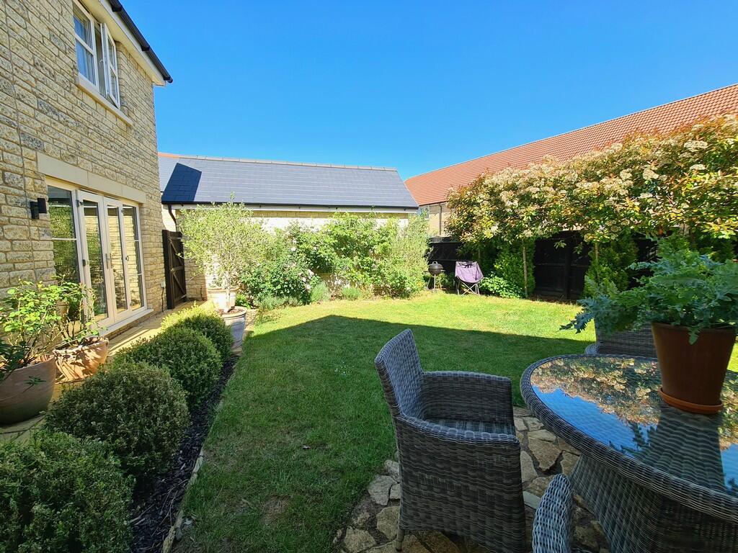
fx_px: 277
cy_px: 276
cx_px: 369
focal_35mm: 13
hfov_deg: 106.2
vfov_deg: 89.9
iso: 64
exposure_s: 1/769
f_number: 2.2
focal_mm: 2.22
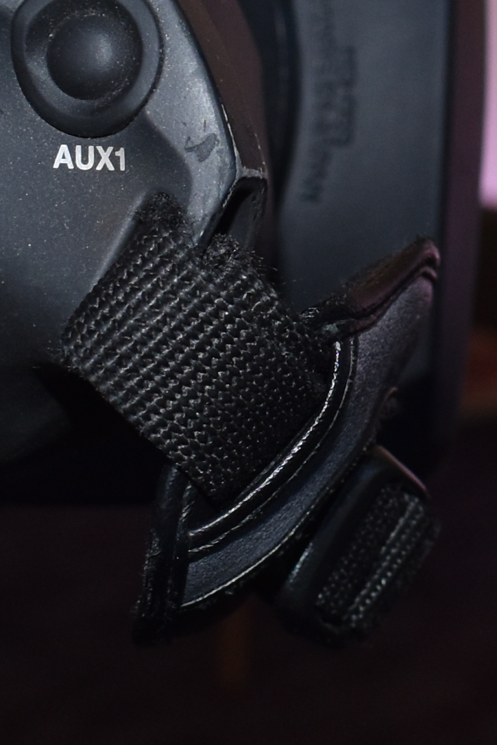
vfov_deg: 13.7
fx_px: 3084
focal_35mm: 149
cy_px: 214
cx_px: 734
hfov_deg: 9.0
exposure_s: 1/200
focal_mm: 18
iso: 400
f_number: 5
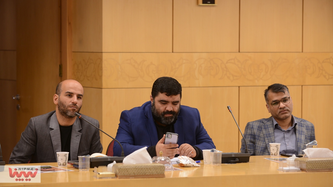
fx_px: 1112
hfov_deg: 17.0
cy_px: 98
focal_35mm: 126
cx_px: 167
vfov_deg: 9.6
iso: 800
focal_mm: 120
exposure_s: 1/100
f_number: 4
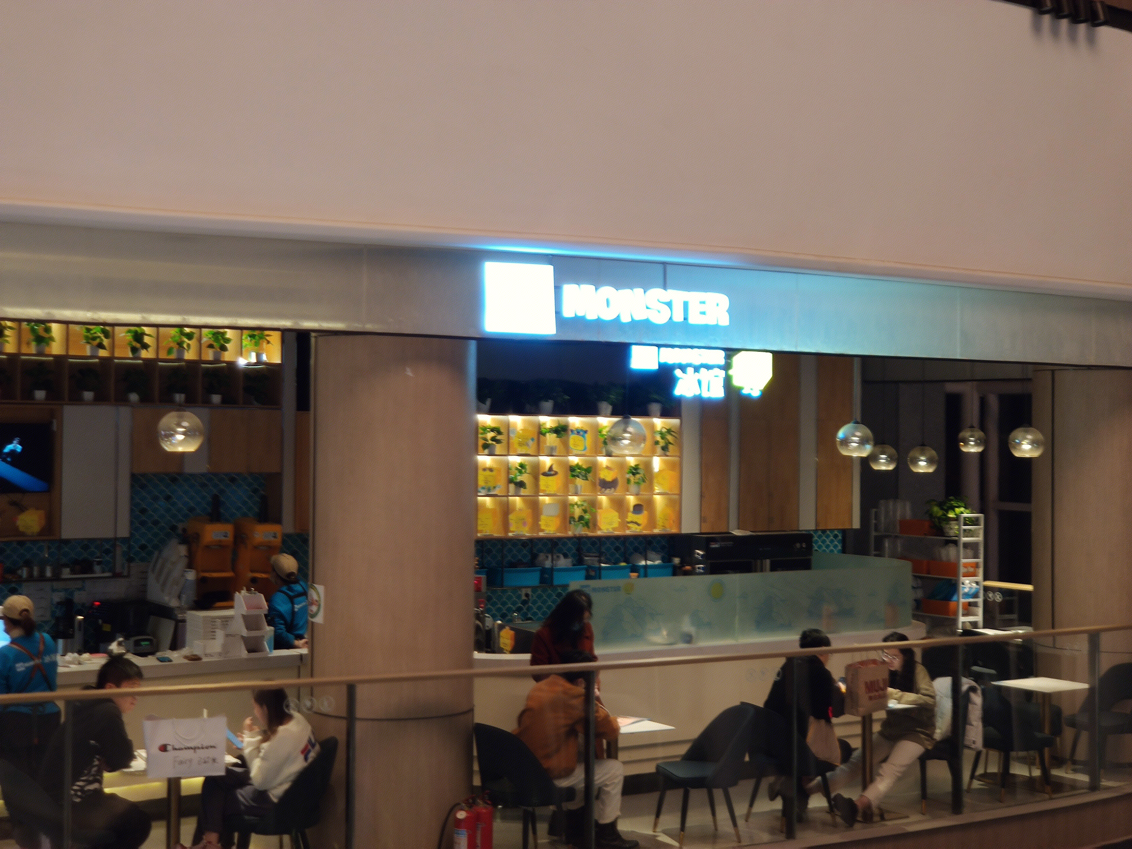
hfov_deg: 37.5
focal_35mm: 51
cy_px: 424
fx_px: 1668
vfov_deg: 28.6
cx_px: 566
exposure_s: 1/50
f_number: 2.2
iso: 322
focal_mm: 6.22
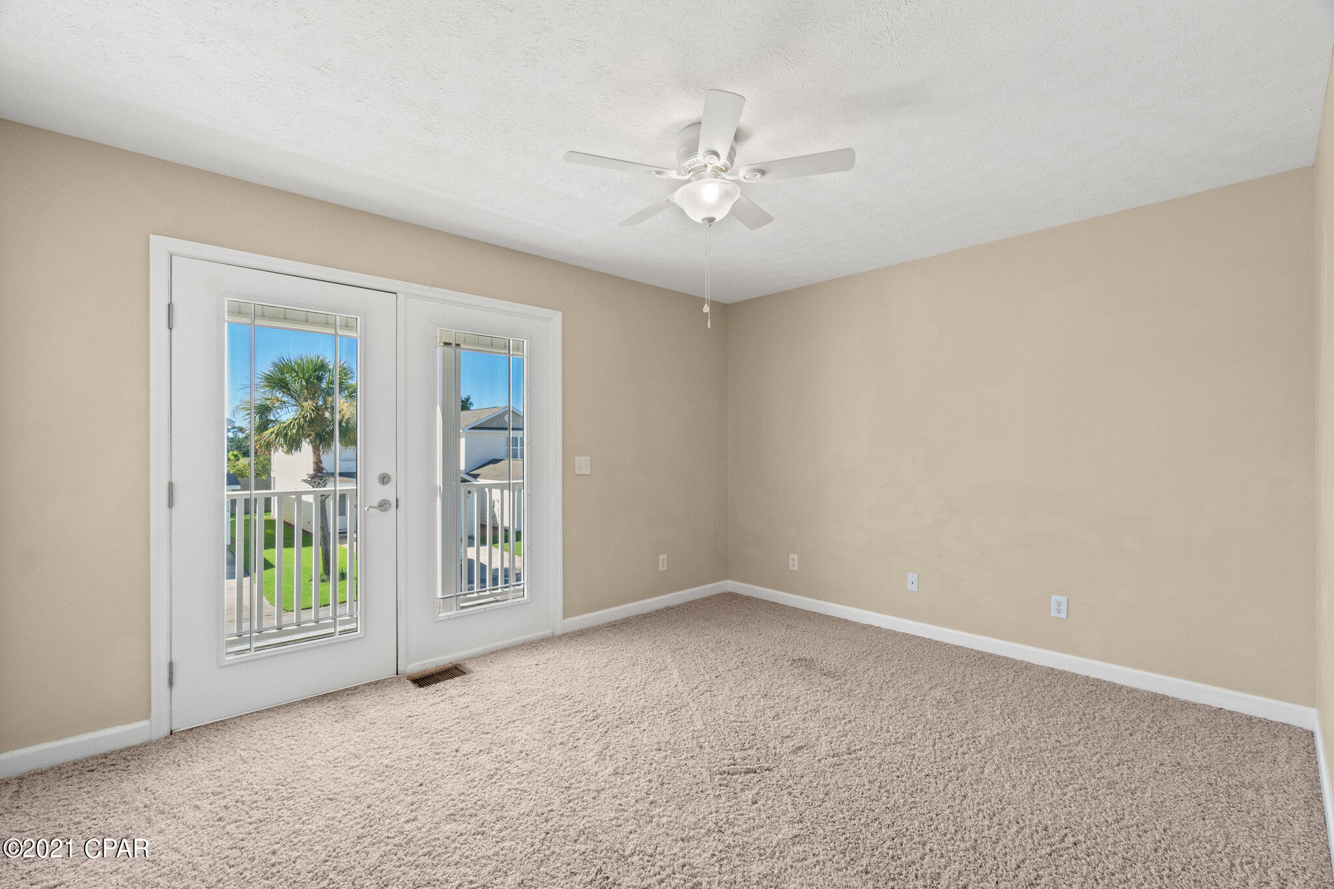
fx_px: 556
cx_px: 667
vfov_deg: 77.3
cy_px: 444
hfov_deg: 100.4
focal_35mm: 15
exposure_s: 1/4
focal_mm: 10
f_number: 8
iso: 800
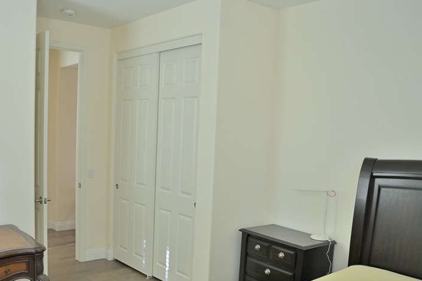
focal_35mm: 35
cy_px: 175
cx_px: 167
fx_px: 410
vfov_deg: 37.6
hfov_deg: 54.0
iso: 800
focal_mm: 24
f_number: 2.8
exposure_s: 1/200
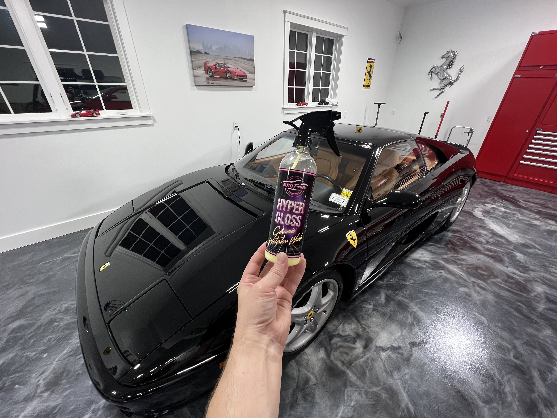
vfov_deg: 89.9
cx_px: 278
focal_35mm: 13
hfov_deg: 106.2
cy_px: 209
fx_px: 209
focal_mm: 1.57
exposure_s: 1/120
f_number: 1.8
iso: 200
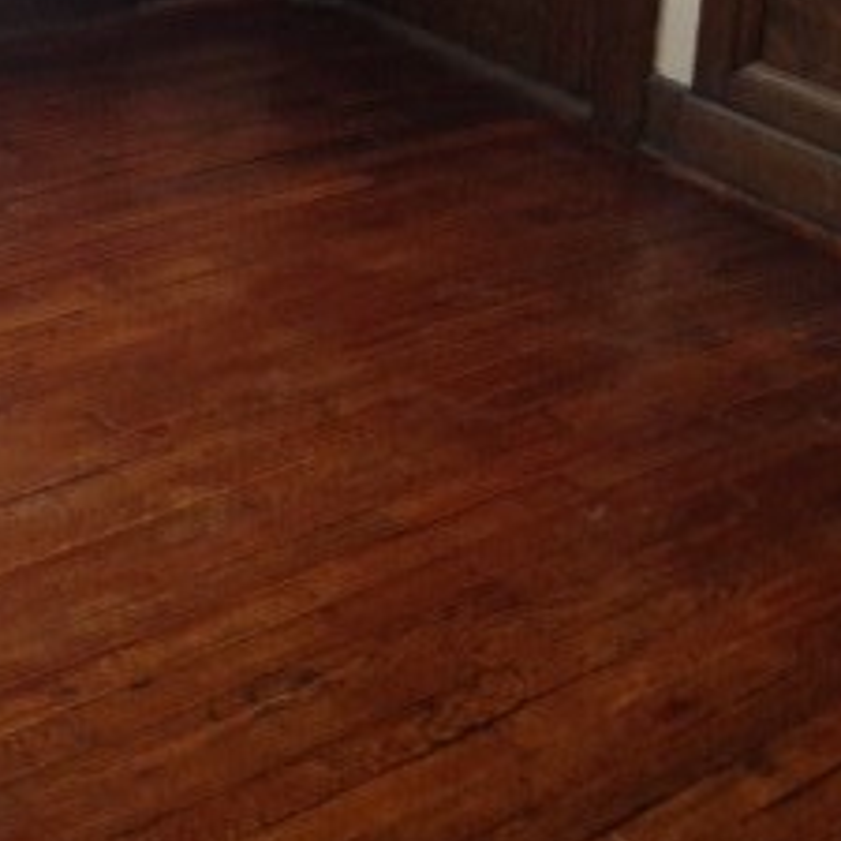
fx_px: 2281
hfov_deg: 20.6
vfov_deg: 19.5
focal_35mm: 83
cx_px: 135
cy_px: -209
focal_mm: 4.12
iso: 125
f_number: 2.4
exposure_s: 1/20
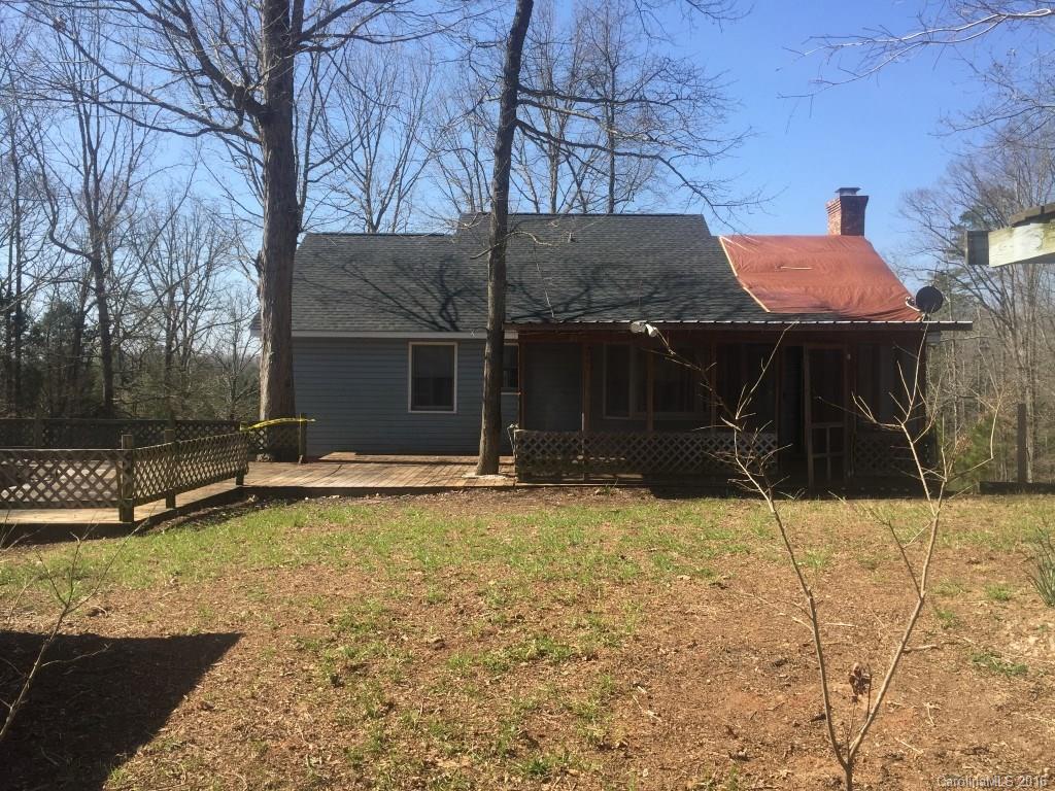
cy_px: 396
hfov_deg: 61.7
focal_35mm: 29
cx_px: 528
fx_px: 884
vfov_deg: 48.2
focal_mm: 4.15
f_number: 2.2
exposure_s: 1/1163
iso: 32
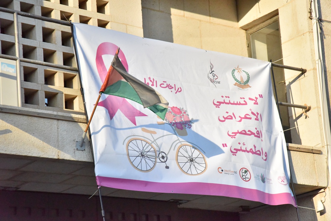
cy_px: 110
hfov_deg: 18.6
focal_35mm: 110
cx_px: 166
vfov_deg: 12.5
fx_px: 1011
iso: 10000
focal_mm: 110
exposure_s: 1/8000
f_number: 10
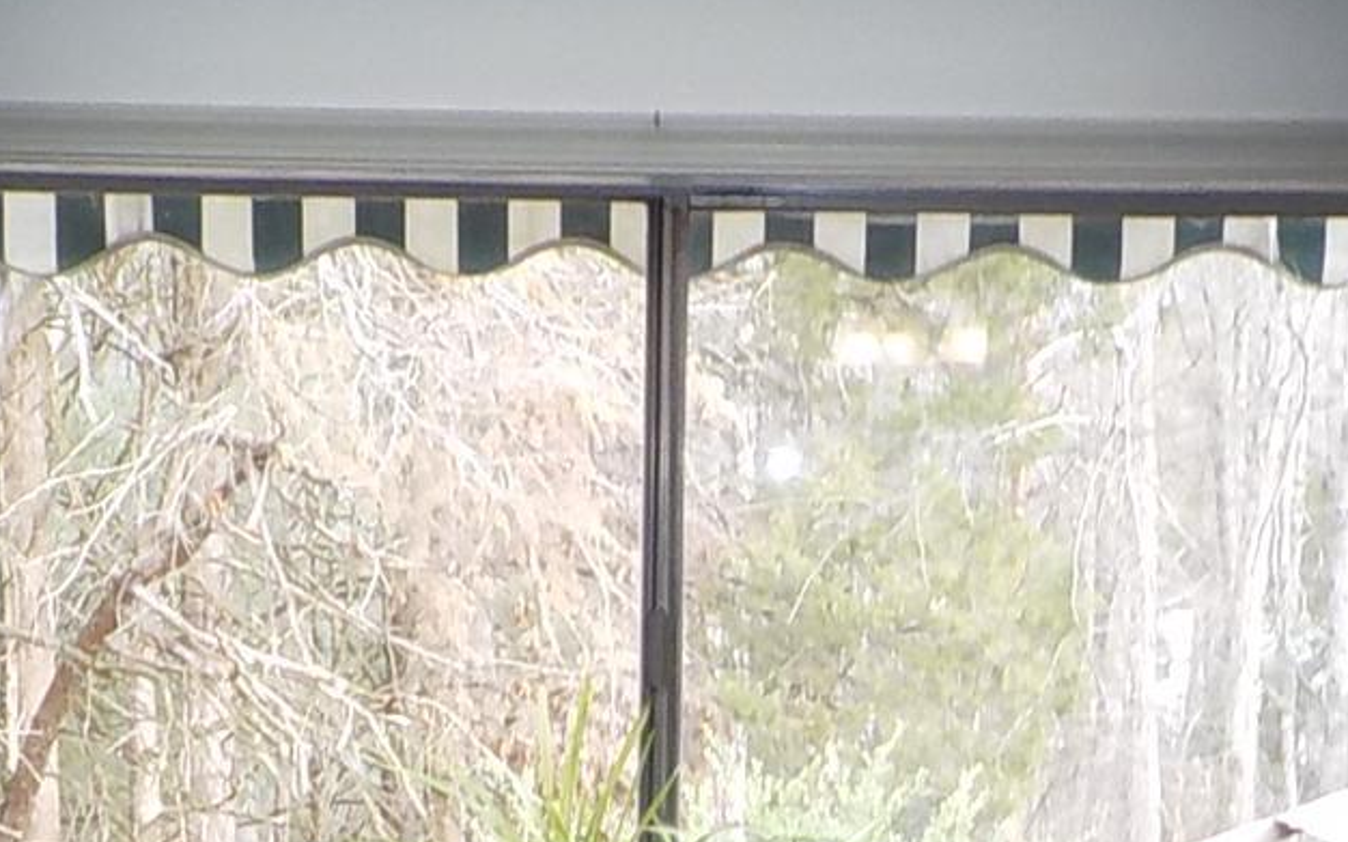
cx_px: 631
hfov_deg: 20.0
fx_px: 3820
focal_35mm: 104
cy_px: 1109
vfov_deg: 12.2
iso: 125
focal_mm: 4.1
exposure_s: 1/40
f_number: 3.3
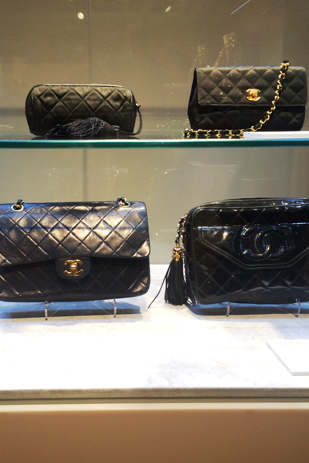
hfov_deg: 32.5
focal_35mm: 41
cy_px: 231
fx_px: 528
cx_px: 116
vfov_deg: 47.4
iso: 50
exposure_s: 1/30
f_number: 2.2
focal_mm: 4.15
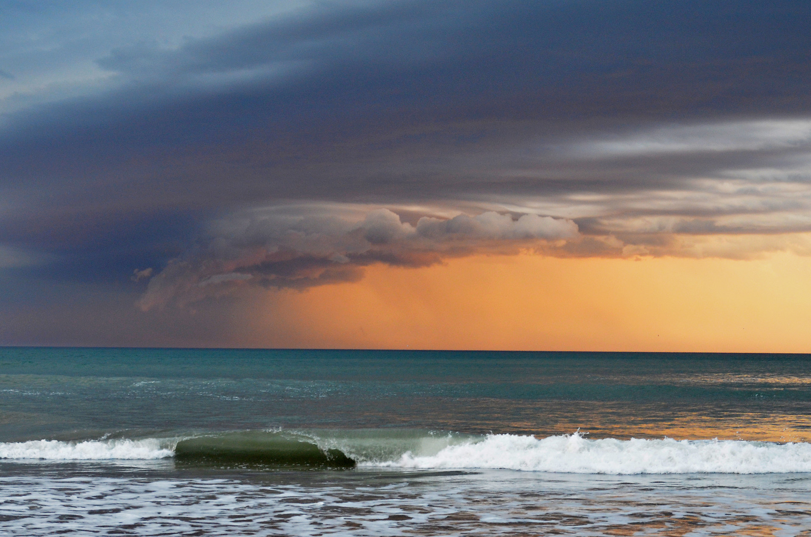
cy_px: 279
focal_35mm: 71
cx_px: 319
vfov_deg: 19.1
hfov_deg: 28.4
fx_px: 1596
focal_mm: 38
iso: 1000
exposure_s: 1/100
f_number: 5
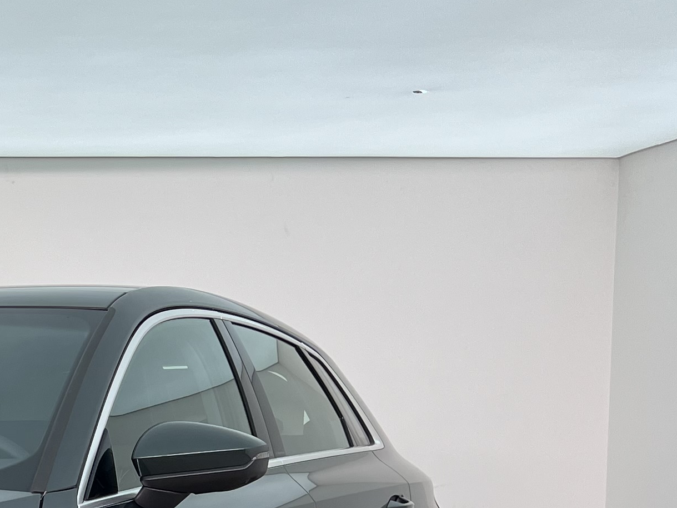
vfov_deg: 16.6
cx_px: -188
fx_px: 1682
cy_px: 576
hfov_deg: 20.8
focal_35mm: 86
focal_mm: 5.7
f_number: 1.5
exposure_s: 1/126
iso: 40
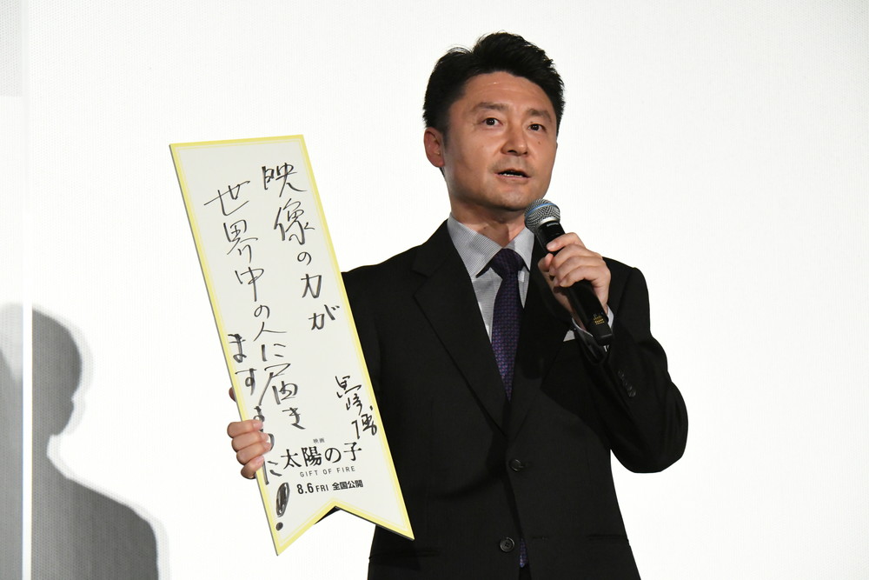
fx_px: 4345
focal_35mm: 180
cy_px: 290
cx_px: 434
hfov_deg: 11.4
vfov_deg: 7.6
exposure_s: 1/200
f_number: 8
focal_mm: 120
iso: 10000
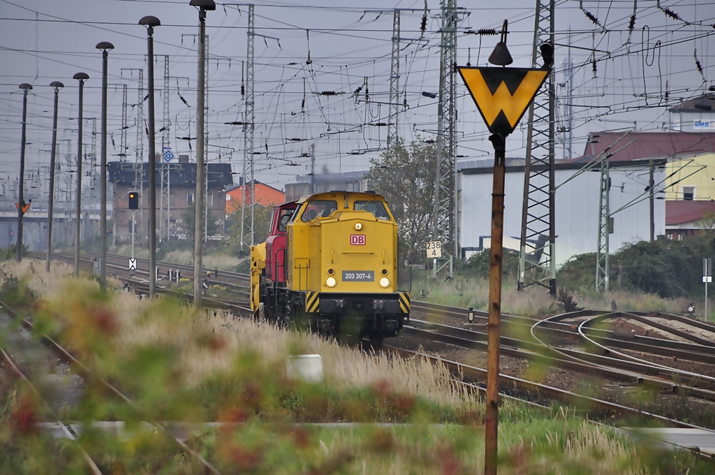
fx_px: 5951
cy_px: 238
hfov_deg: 6.9
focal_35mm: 300
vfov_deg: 4.6
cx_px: 358
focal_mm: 200
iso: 400
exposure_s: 1/640
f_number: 8
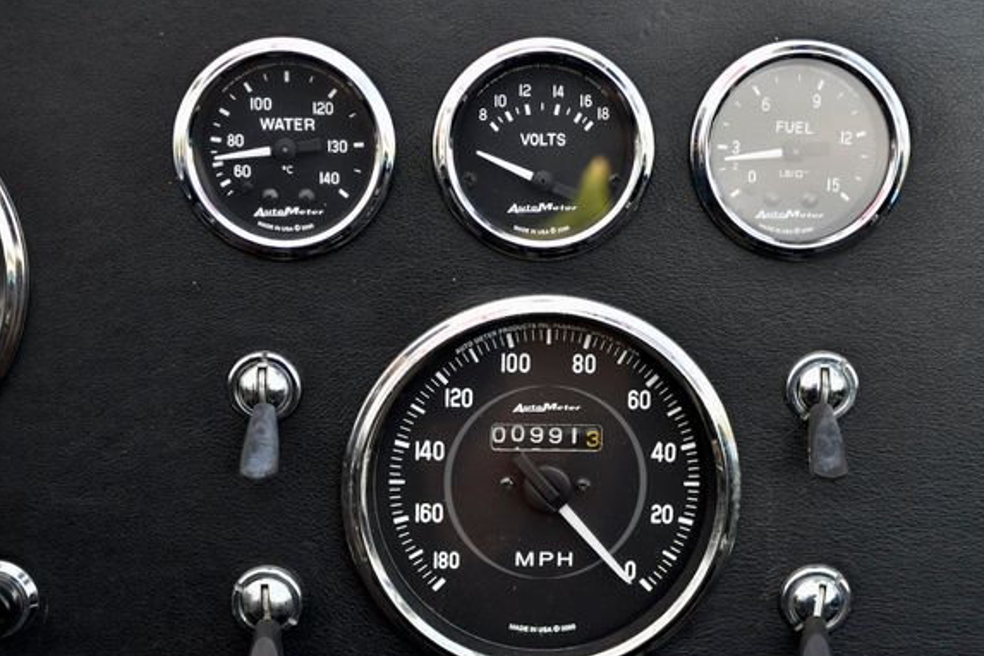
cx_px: 546
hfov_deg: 30.1
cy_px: 358
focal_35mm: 67
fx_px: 1831
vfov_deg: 20.3
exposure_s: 1/250
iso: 400
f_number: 5
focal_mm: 40
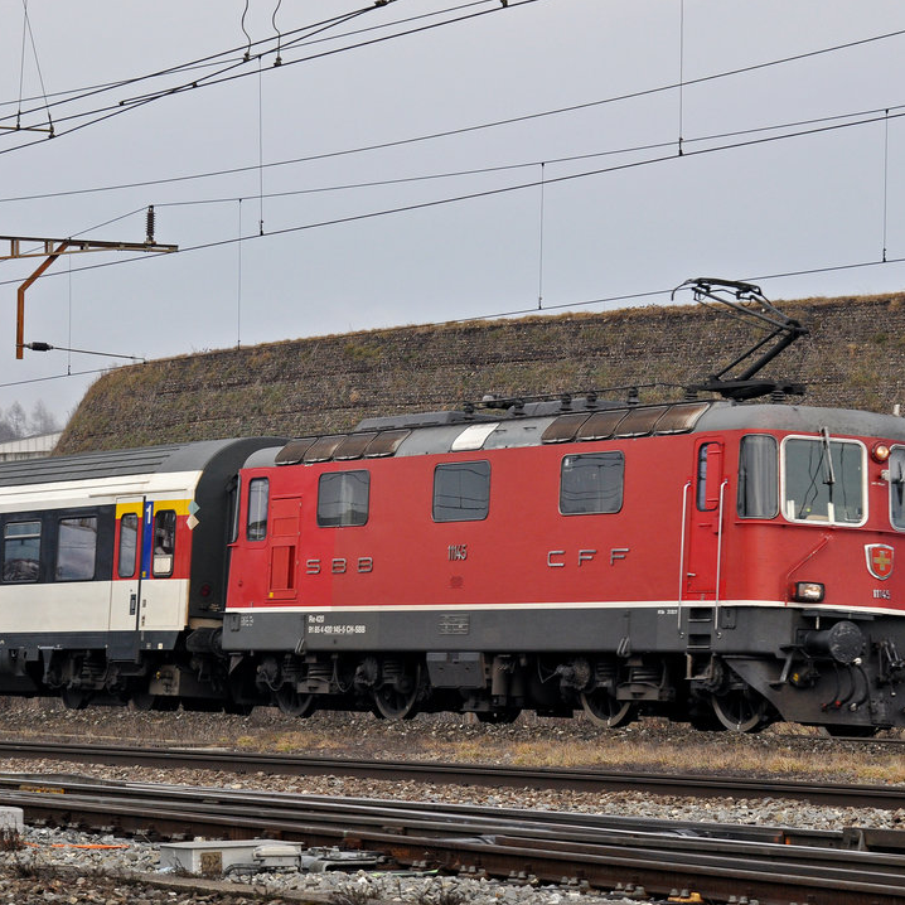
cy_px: 419
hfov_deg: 13.2
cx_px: 526
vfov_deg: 13.2
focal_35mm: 132
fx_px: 3904
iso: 400
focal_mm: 62
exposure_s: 1/800
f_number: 4
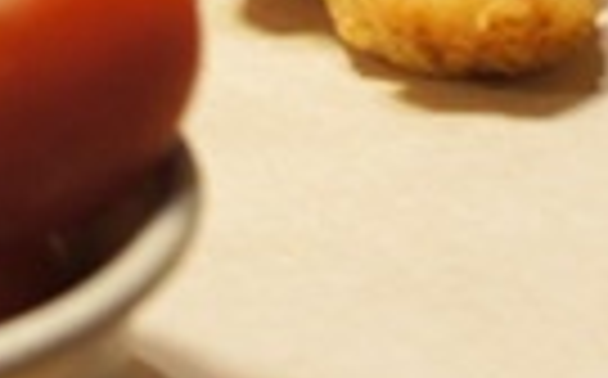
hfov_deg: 12.4
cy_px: -767
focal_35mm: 168
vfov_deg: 7.0
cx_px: 446
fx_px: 2780
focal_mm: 18
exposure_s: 1/30
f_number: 3.5
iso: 640
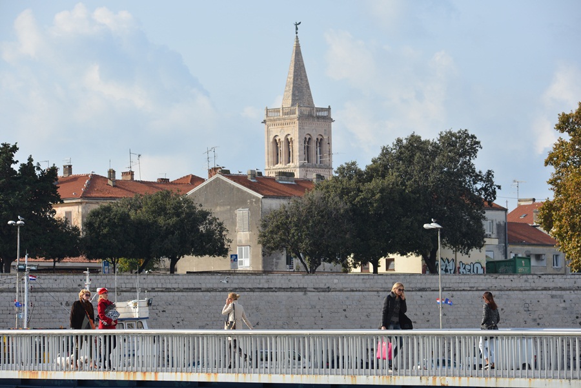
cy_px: 194
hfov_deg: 12.1
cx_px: 290
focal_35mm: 170
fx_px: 2745
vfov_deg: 8.1
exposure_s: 1/400
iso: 160
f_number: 9
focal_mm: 170
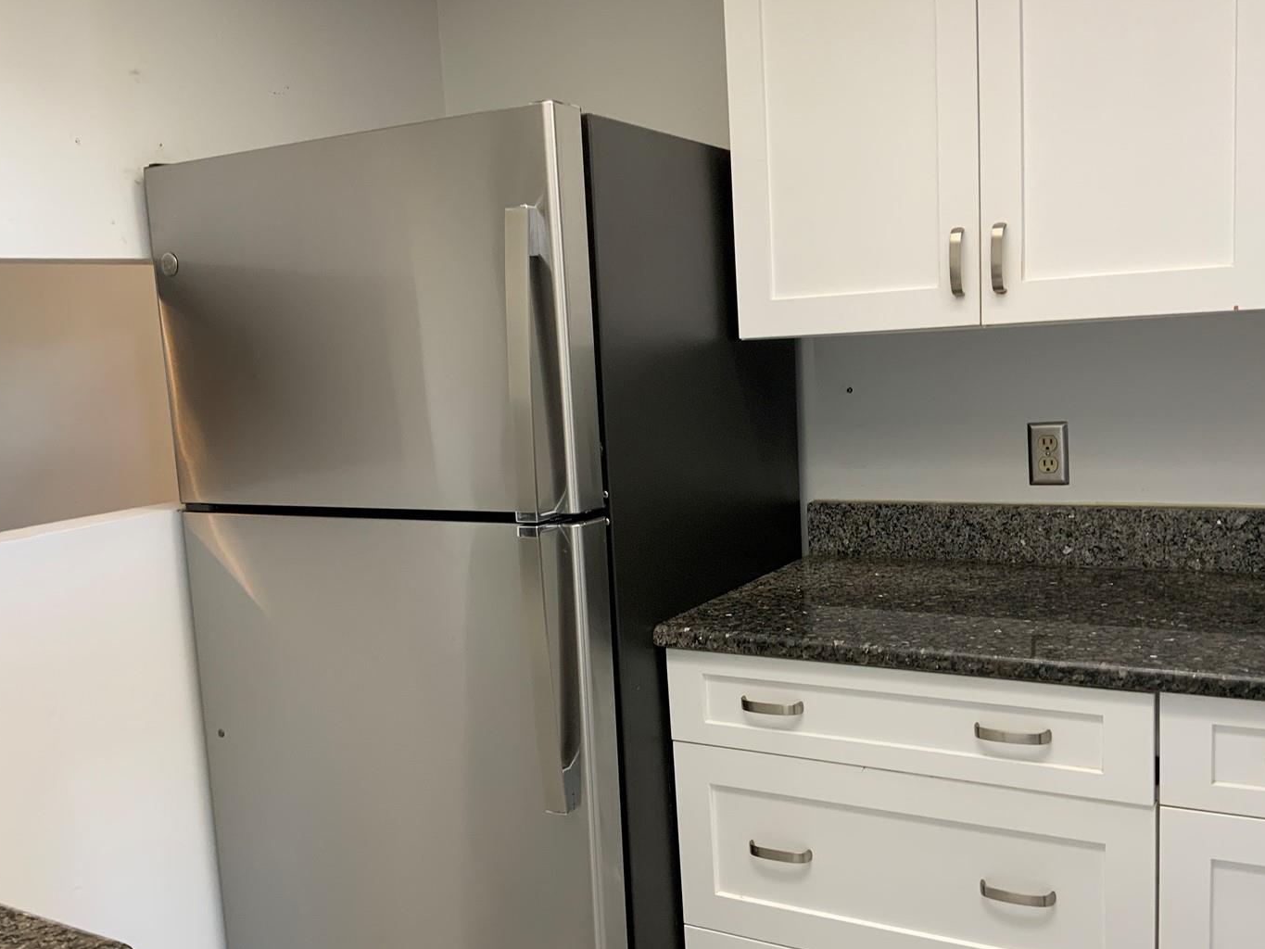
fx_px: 1243
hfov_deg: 53.9
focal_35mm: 34
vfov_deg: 41.7
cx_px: 683
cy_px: 536
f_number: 1.8
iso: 50
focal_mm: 3
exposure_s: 1/60
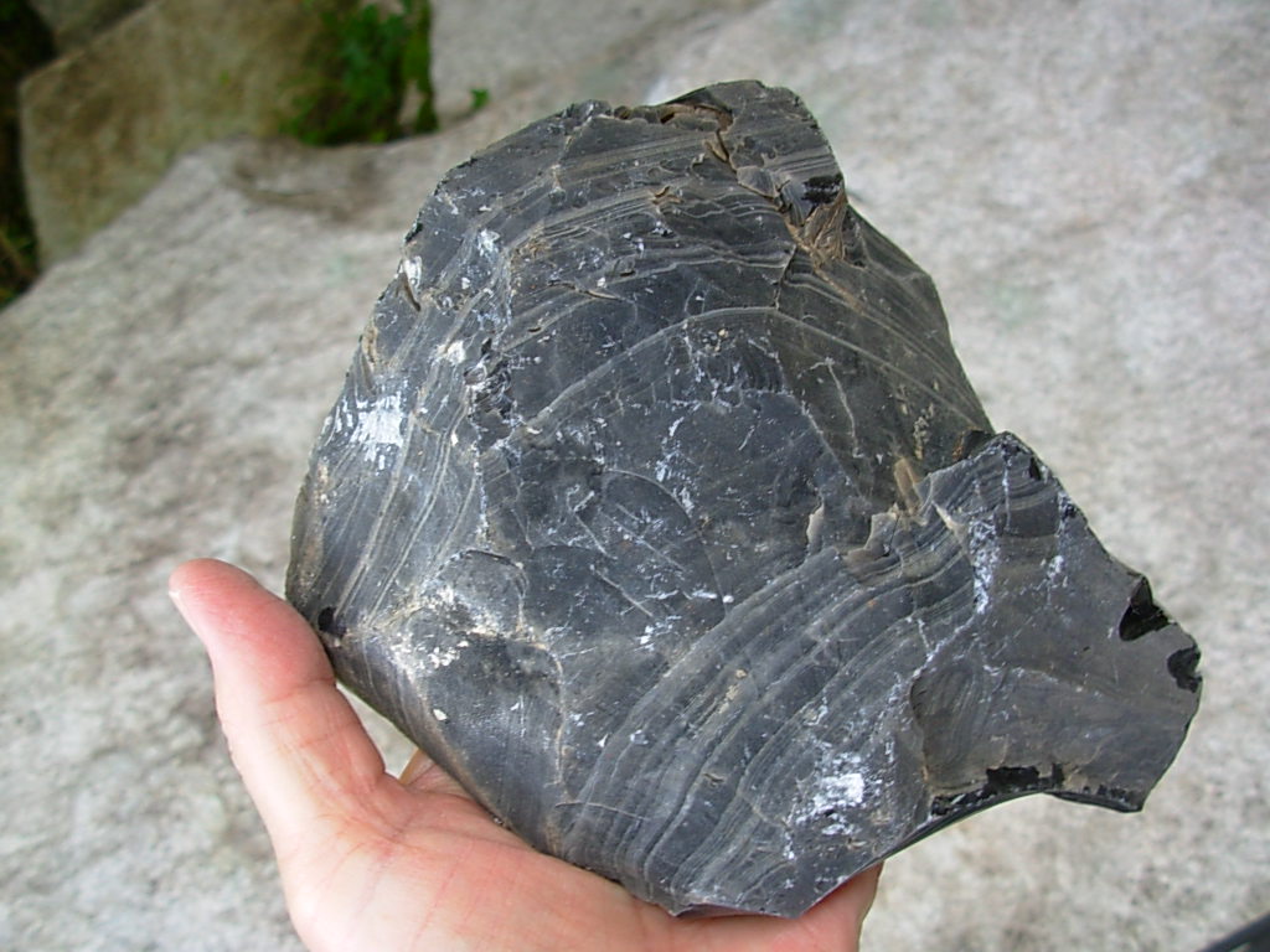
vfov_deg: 37.7
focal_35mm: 38
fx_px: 1394
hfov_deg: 49.0
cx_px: 635
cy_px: 476
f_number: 2.9
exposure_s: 1/26.1
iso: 50
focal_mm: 6.3
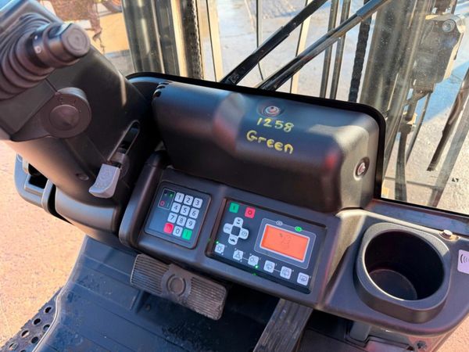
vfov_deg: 56.8
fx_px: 325
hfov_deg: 71.6
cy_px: 176
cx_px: 234
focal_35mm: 24
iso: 64
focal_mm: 6.76
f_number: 1.78
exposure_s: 1/171
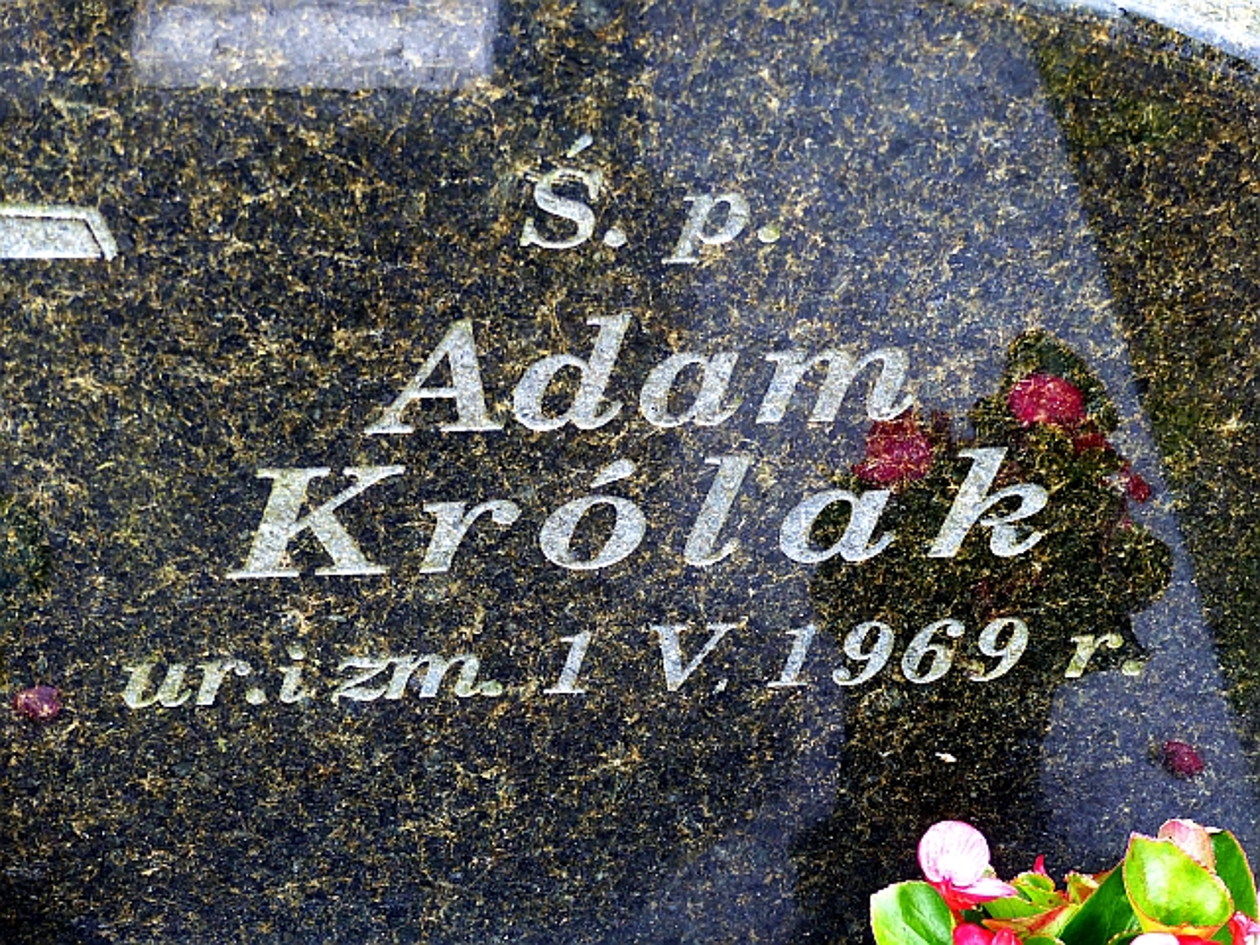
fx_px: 4404
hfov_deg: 16.3
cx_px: 630
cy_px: 472
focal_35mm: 121
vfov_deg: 12.2
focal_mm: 21.8
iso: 100
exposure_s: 1/100
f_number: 2.8
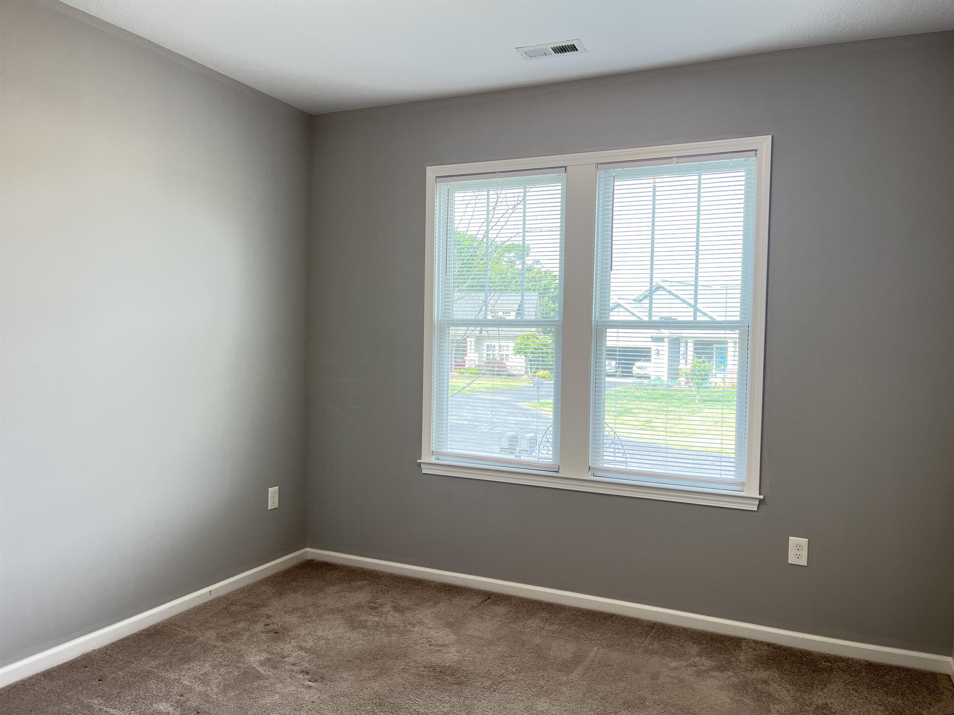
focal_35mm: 26
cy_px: 358
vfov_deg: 53.1
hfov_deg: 67.3
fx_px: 717
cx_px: 477
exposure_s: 1/60
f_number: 1.6
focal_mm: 5.1
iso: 80
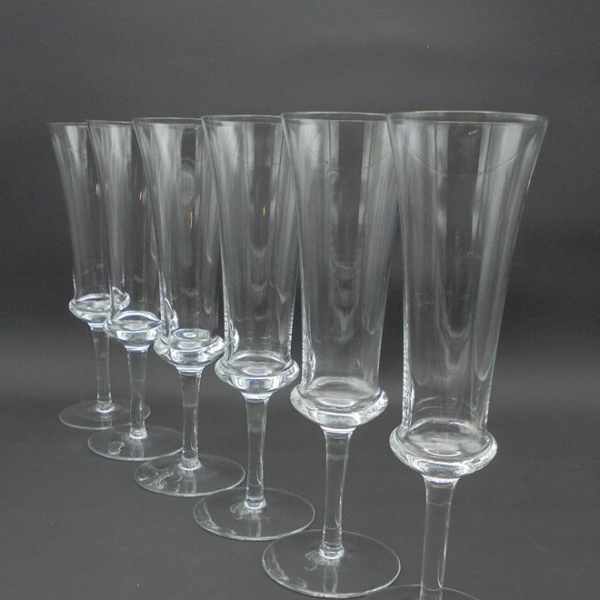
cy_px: 384
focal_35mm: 41
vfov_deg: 40.6
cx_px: 302
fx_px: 804
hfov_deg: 40.9
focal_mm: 6.1
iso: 200
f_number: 4
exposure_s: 1/30
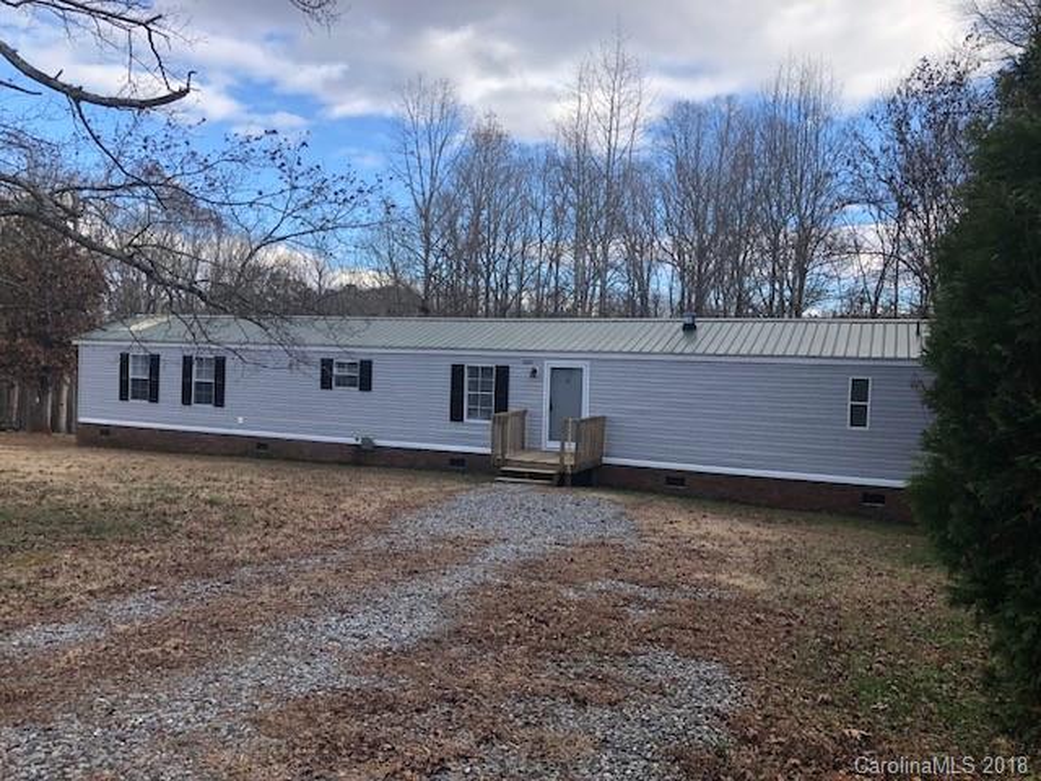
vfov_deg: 49.7
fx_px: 842
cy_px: 390
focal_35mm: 28
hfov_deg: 63.4
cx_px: 520
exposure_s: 1/695
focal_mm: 3.99
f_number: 1.8
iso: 20
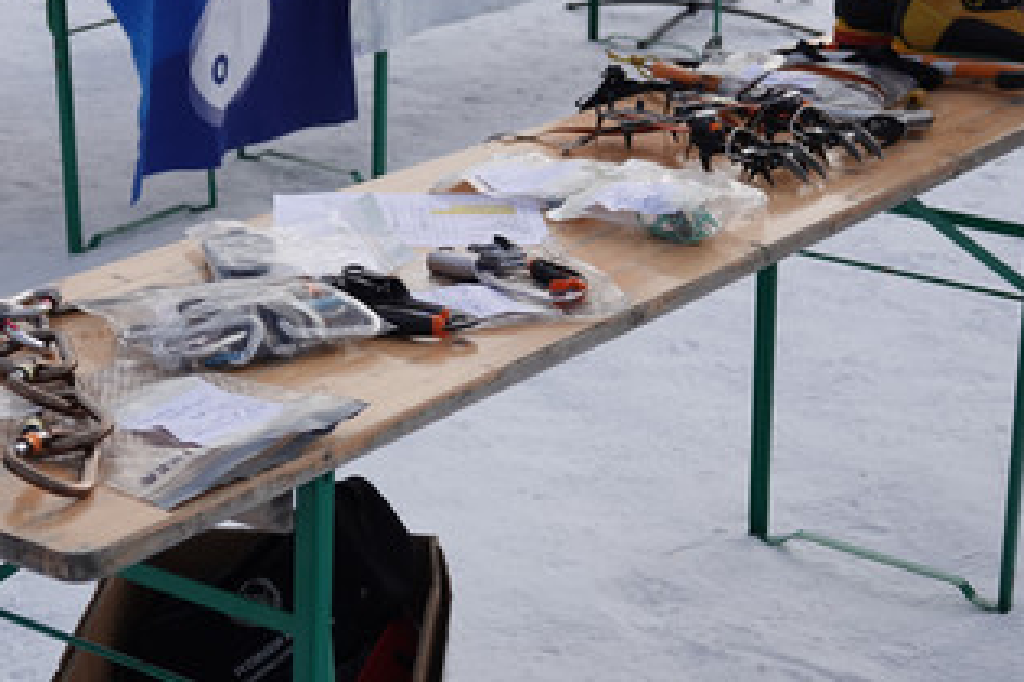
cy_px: 234
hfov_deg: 25.3
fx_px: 2275
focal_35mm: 80
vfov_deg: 17.0
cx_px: 442
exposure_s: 1/1000
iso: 100
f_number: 3.2
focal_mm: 20.49
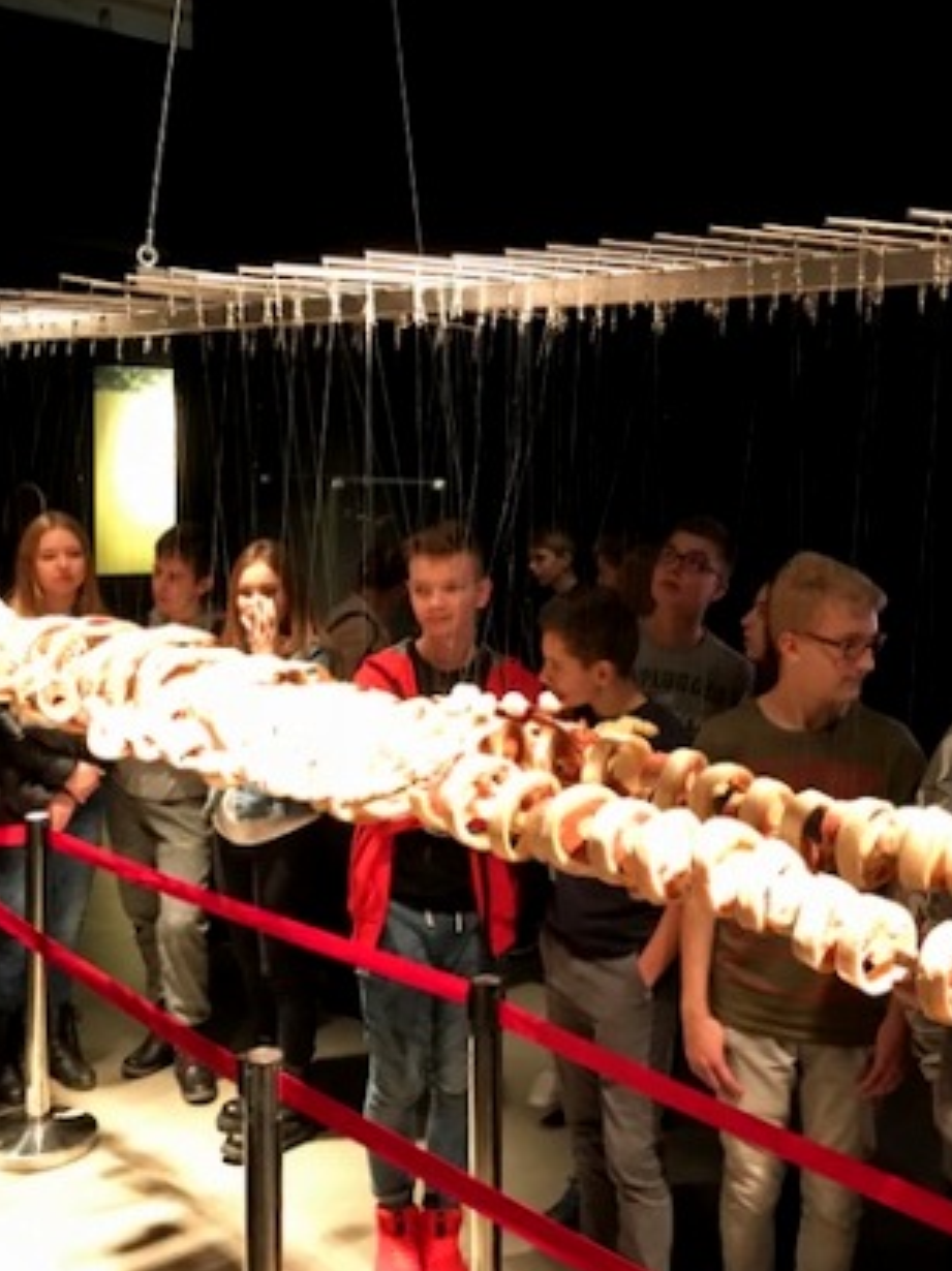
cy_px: 601
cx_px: 552
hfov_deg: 35.0
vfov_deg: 45.8
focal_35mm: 41
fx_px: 1505
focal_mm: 3.99
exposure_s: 1/8
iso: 80
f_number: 1.8
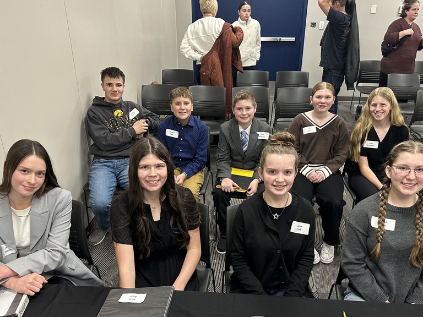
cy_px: 200
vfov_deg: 43.8
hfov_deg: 56.8
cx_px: 221
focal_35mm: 32
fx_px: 391
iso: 200
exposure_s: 1/60
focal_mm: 6.86
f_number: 1.78
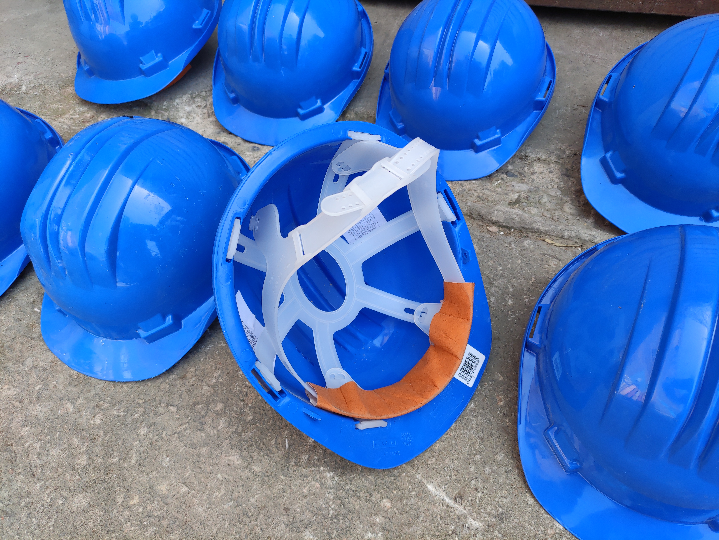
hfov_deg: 69.4
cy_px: 270
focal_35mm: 25
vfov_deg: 54.9
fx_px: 519
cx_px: 360
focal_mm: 5.43
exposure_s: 1/179
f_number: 1.89
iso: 50
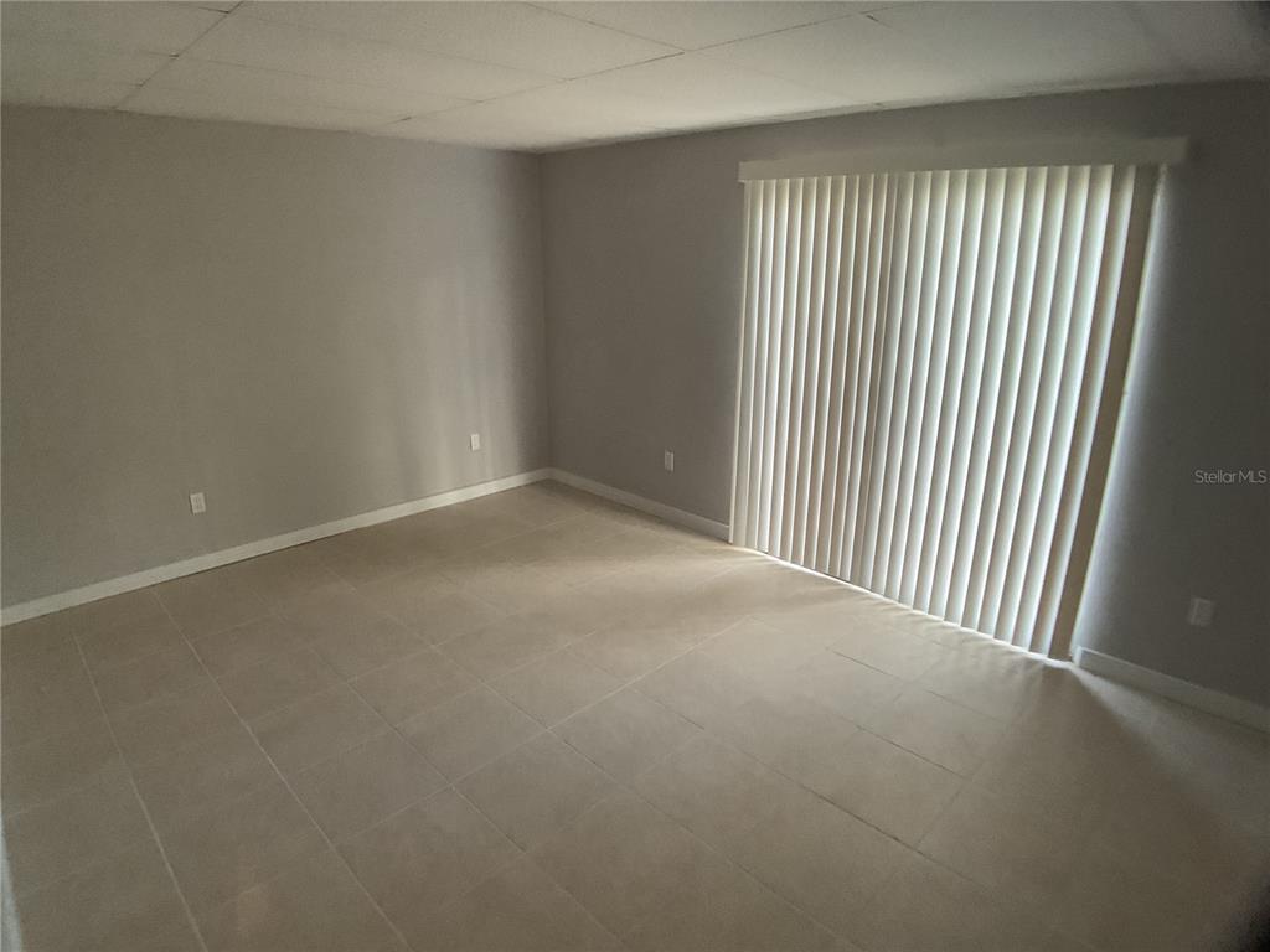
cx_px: 635
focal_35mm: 29
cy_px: 476
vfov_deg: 48.2
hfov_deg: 61.7
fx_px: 1064
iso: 200
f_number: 1.8
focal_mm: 3
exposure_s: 1/60
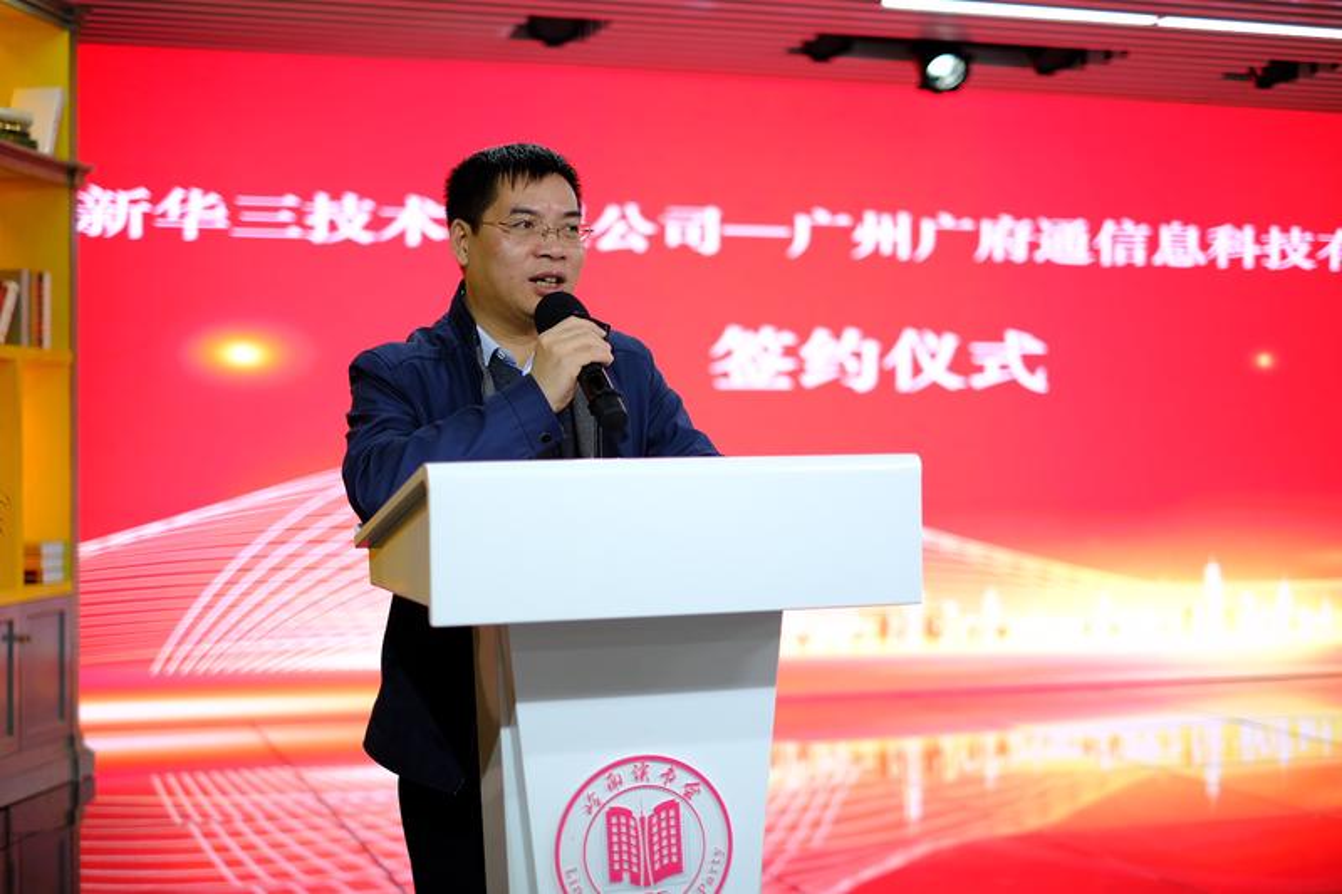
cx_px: 671
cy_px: 447
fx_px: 1975
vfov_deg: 25.5
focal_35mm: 53
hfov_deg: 37.5
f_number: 1.4
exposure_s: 1/160
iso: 160
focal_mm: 35
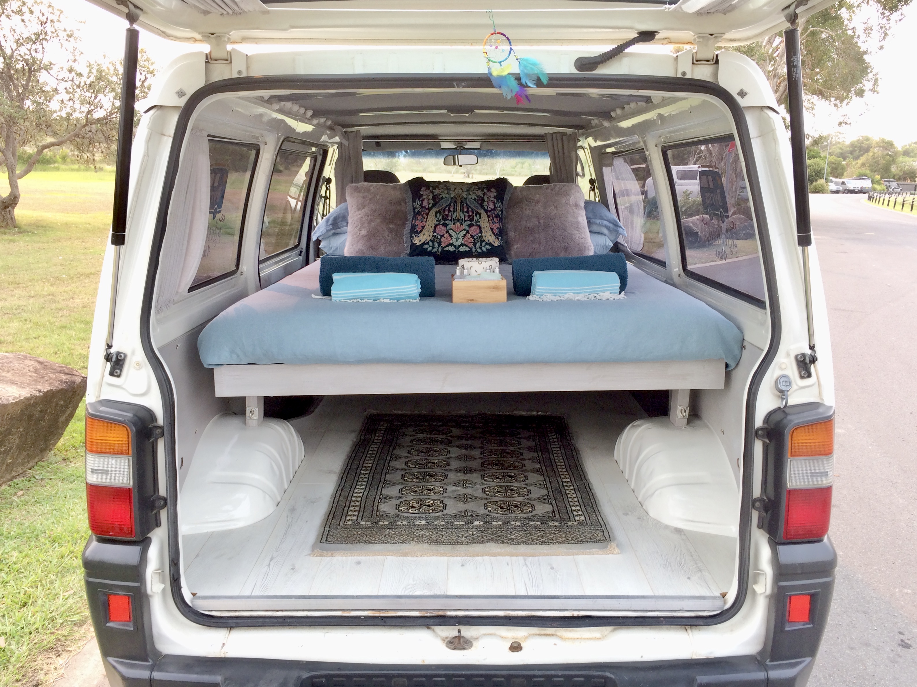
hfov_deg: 61.7
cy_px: 344
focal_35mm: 29
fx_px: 768
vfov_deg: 48.2
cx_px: 458
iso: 32
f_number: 2.2
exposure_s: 1/156
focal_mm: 4.15
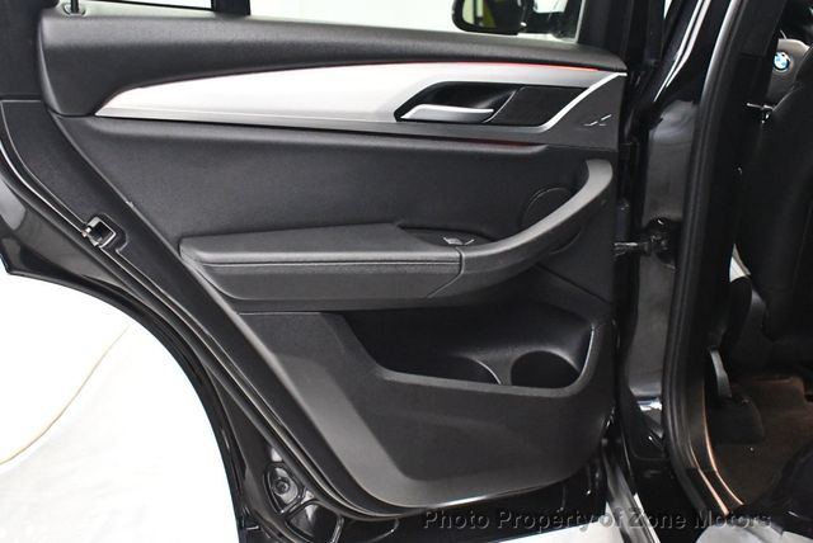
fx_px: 995
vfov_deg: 30.6
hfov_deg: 44.5
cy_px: 272
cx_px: 406
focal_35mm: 44
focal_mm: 22
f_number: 3.8
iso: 6400
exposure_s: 1/60
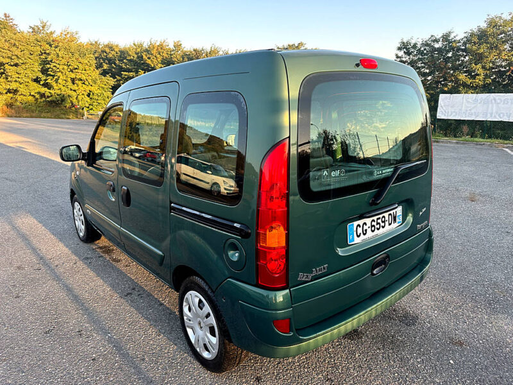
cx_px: 256
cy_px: 192
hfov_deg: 71.6
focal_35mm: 24
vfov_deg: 56.8
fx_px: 356
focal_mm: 6.86
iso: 80
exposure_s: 1/257
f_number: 1.78
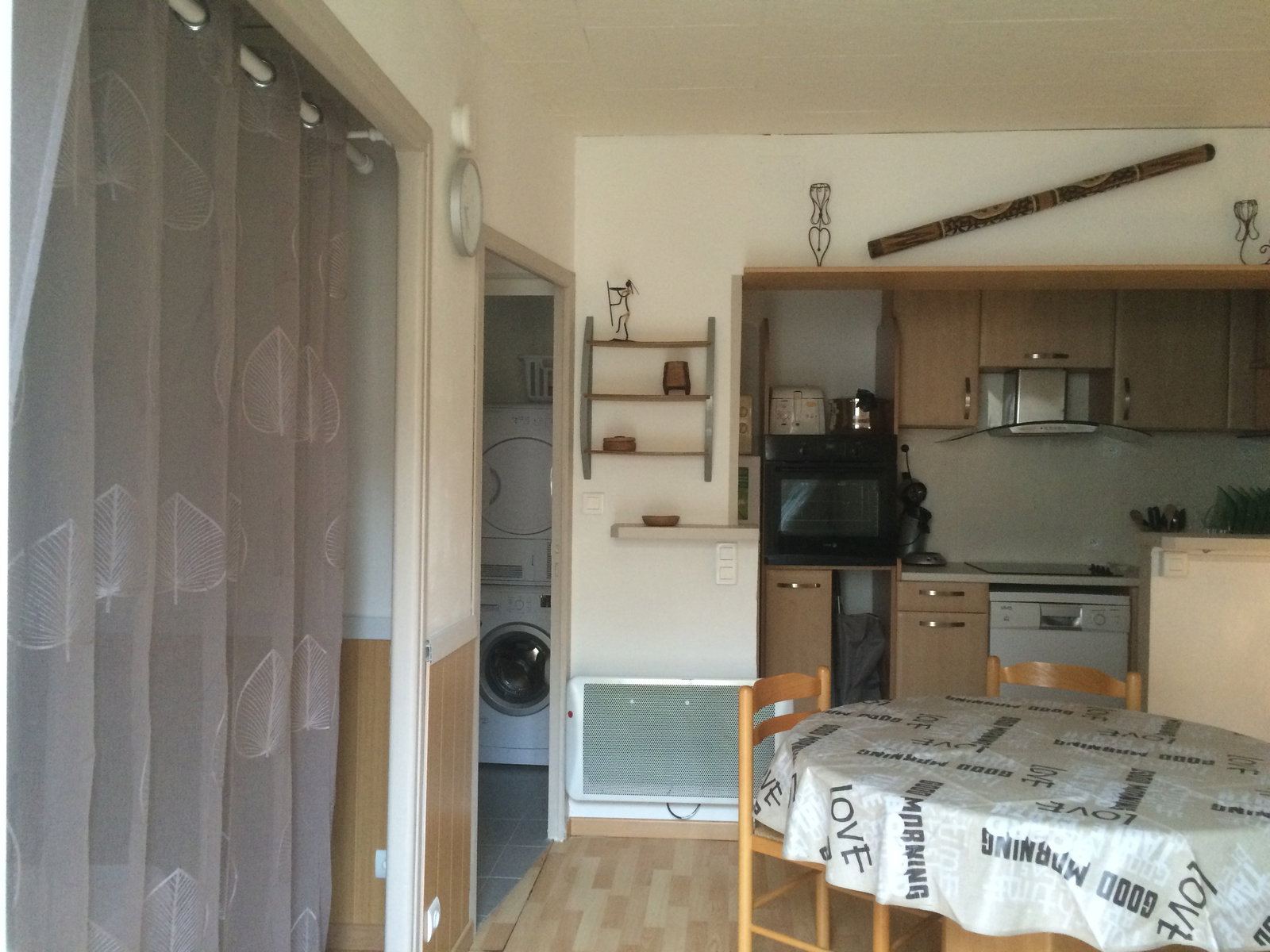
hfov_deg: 61.7
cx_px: 635
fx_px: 1064
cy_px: 476
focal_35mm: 29
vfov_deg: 48.2
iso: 250
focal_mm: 4.15
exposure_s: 1/33
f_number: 2.2
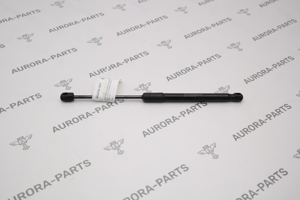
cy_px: 100
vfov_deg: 29.2
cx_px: 150
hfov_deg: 42.7
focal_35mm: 46
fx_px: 383
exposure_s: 1/125
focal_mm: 30
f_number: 4.5
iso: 100
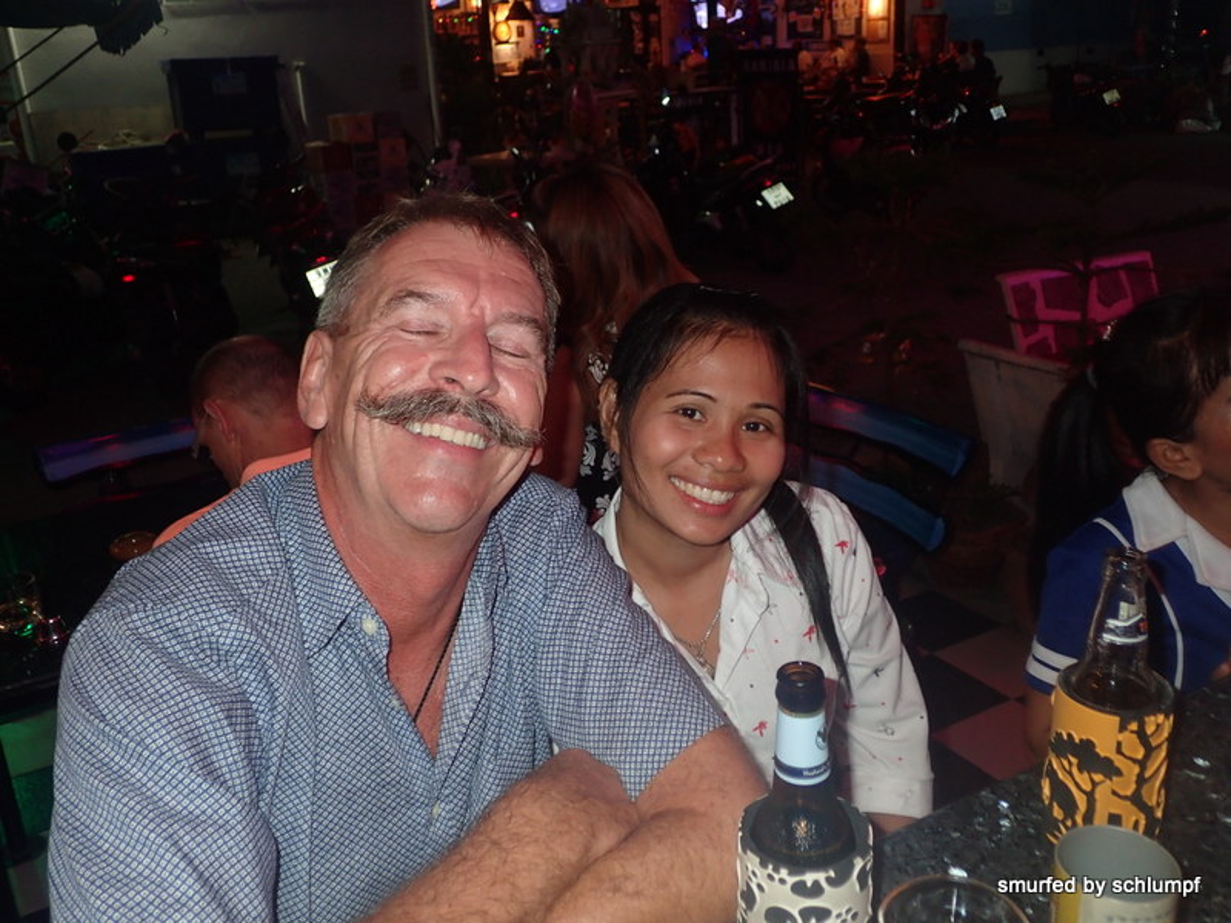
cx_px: 616
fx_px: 1138
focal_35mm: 32
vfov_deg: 44.2
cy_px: 462
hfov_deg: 56.8
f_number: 2.4
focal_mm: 5.87
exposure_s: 1/30
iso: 250
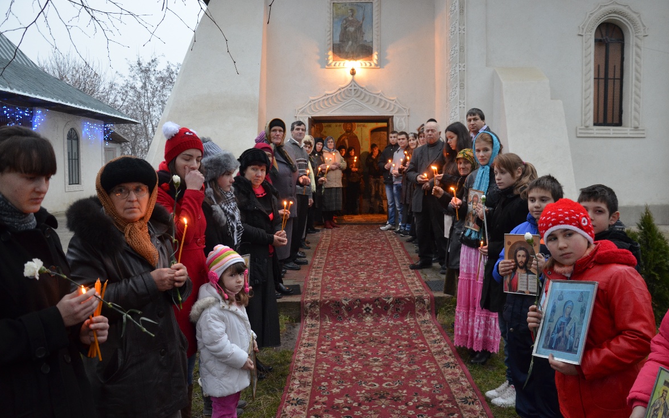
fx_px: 511
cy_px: 209
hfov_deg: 66.5
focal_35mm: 28
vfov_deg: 44.5
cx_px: 336
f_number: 3.5
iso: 800
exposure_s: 1/40
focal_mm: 18
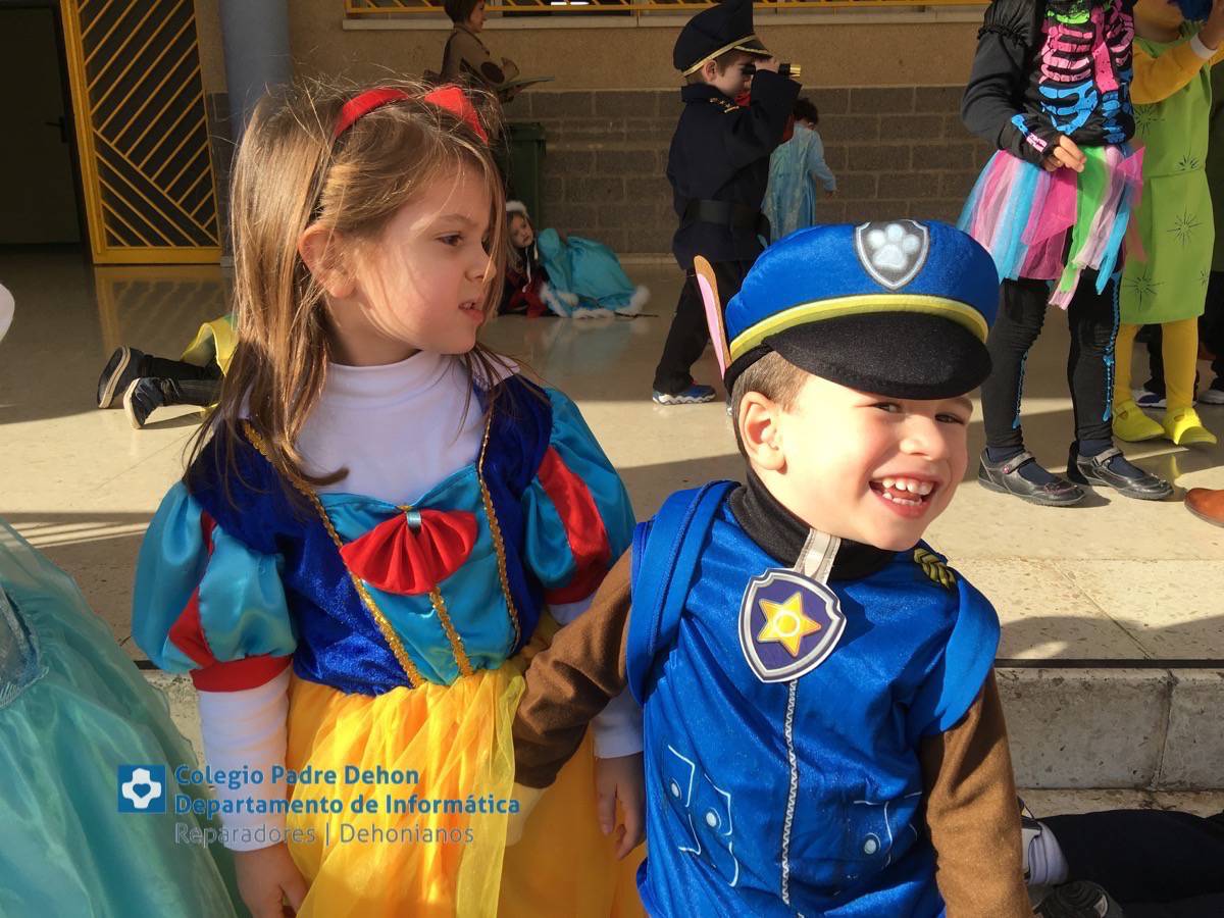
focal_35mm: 29
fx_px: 1025
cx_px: 612
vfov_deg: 48.2
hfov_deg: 61.7
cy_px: 459
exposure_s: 1/927
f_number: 2.2
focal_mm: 4.15
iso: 25
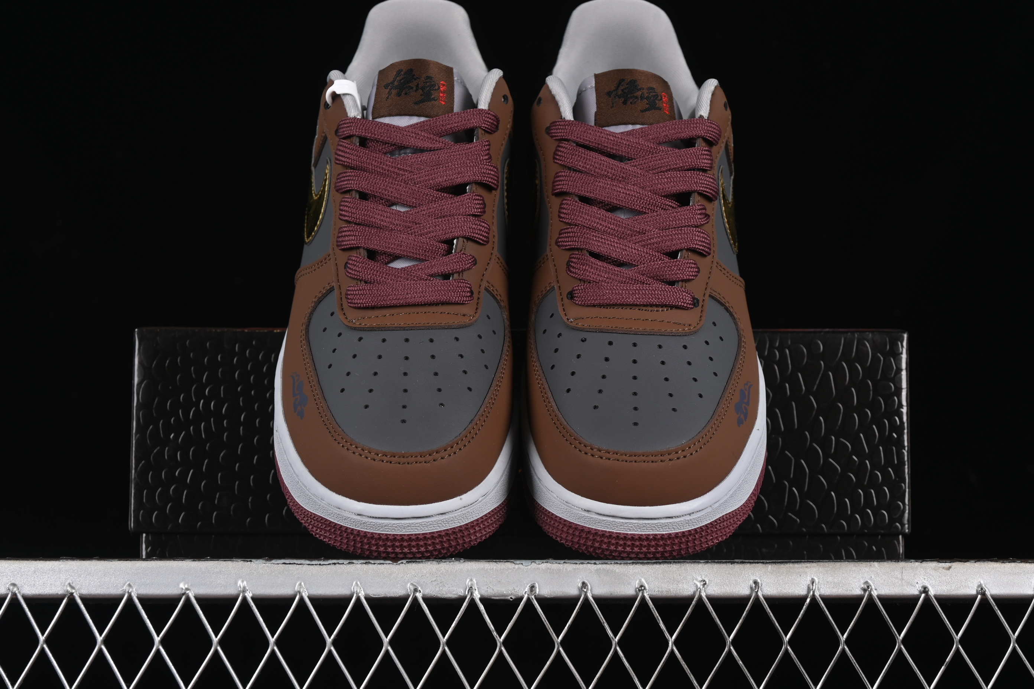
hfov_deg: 27.0
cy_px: 344
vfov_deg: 18.2
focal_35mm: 75
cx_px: 517
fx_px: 2154
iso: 160
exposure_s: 1/60
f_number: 7.1
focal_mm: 50
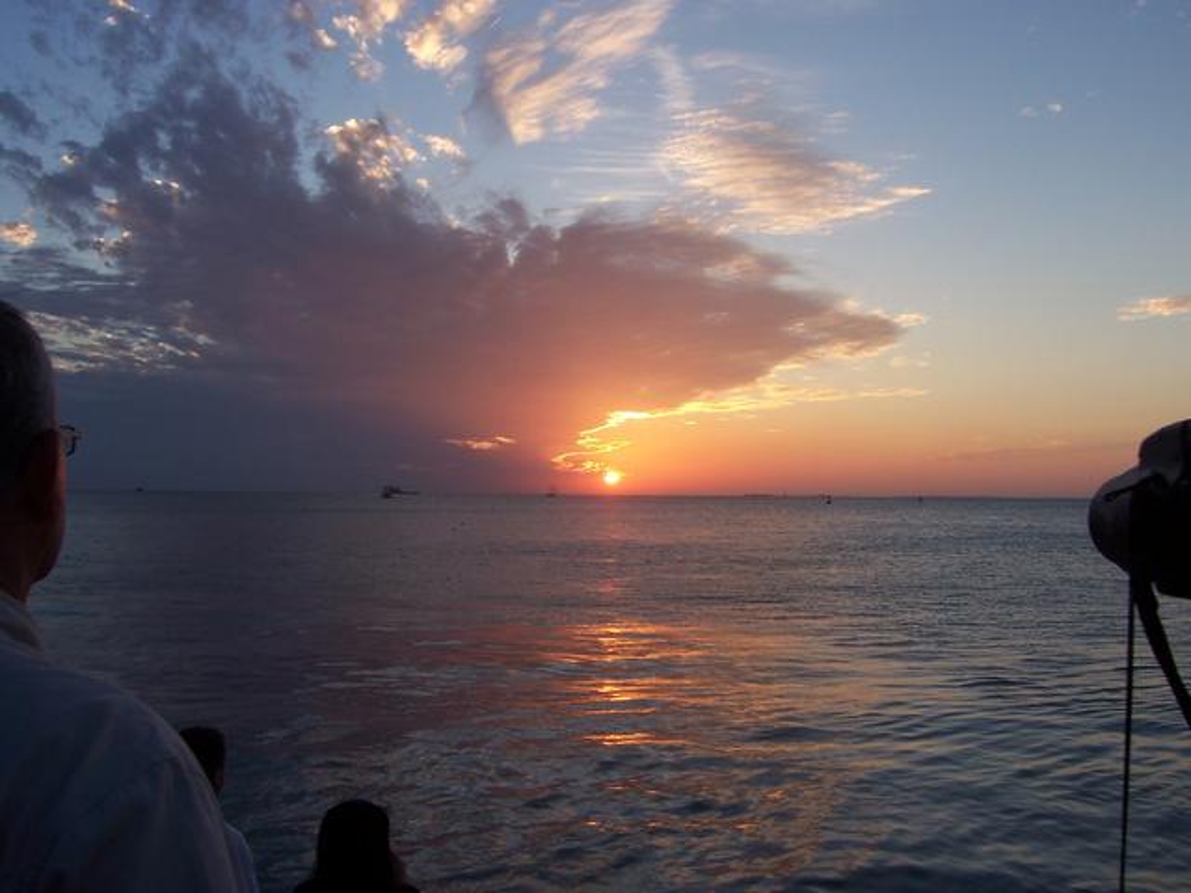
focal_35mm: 36
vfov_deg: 39.7
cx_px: 596
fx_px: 1239
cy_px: 446
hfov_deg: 51.4
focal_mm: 6
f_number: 4.8
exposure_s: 1/180
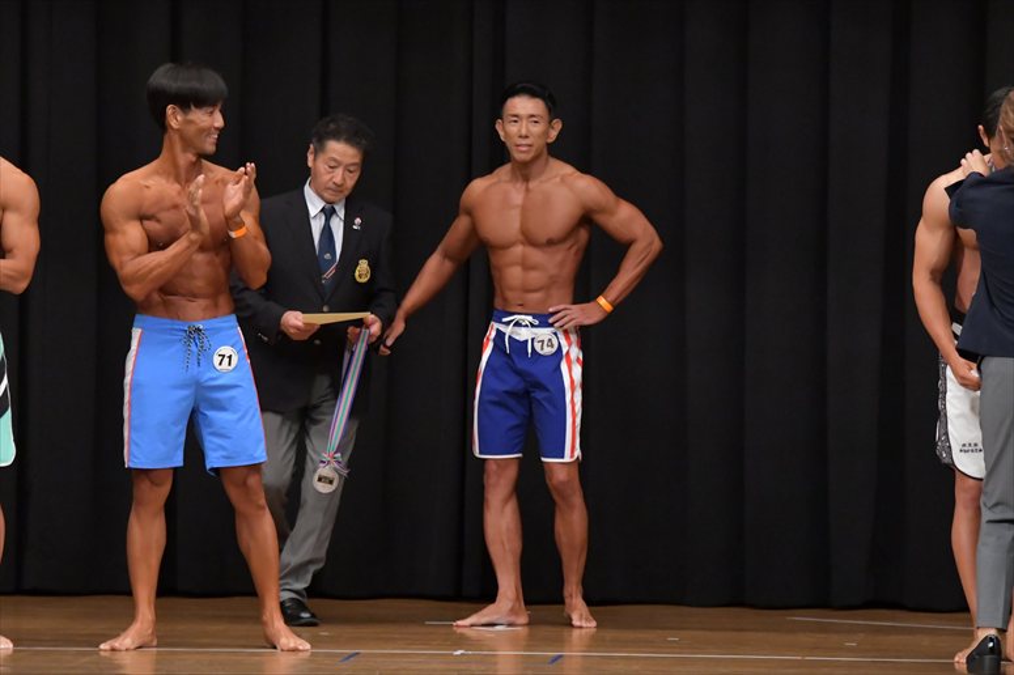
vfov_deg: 5.7
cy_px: 338
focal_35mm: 240
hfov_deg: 8.6
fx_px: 6757
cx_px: 507
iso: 6400
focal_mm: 160
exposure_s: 1/400
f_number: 5.6
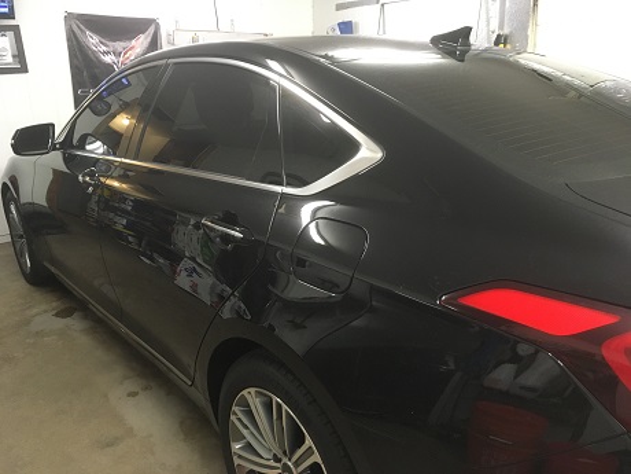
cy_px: 237
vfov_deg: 48.2
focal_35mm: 29
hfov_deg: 61.7
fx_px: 529
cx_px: 316
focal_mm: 4.15
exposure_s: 1/30
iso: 160
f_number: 2.2
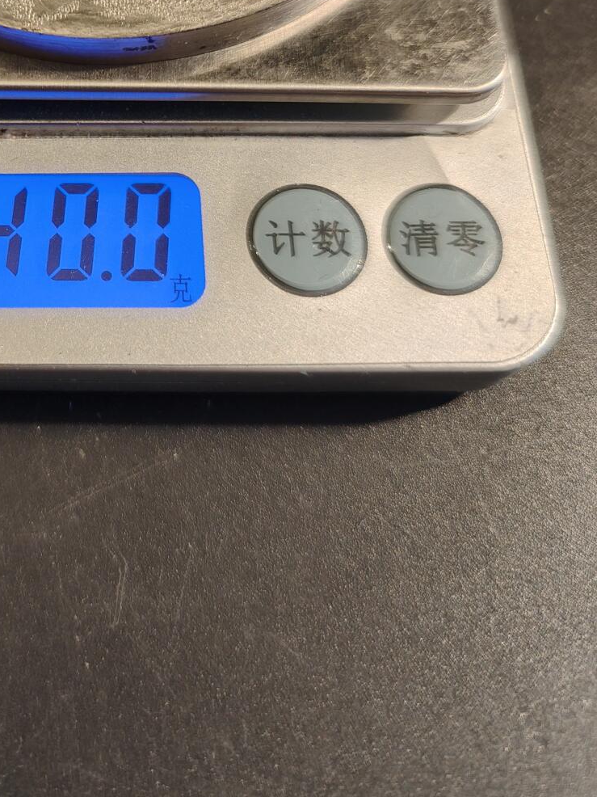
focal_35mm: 42
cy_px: 160
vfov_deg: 42.8
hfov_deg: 32.6
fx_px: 966
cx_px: 57
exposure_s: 1/100
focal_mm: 6.06
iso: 320
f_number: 1.6
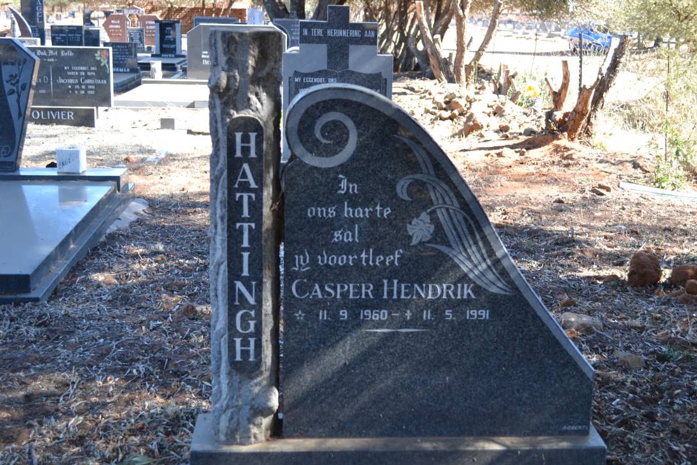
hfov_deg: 41.5
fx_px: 920
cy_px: 222
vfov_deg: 28.3
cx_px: 368
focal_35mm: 48
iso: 400
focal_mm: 29
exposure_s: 1/60
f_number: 4.5
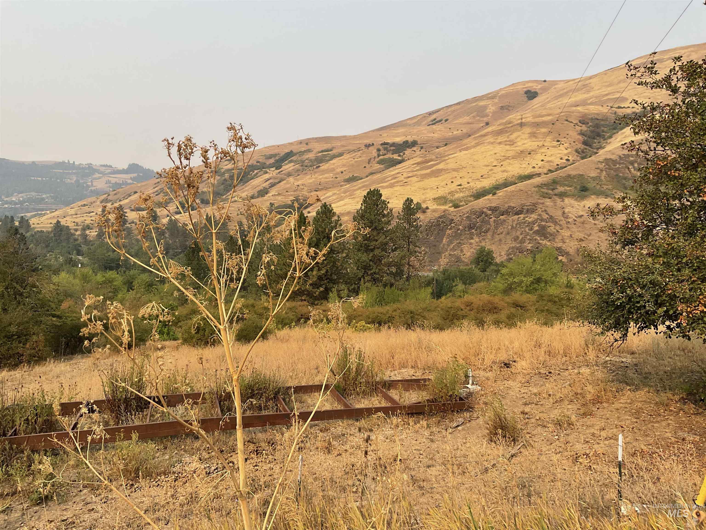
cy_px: 265
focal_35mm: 29
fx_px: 591
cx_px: 353
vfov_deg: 48.2
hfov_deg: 61.7
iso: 16
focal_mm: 3
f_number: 1.8
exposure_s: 1/1221
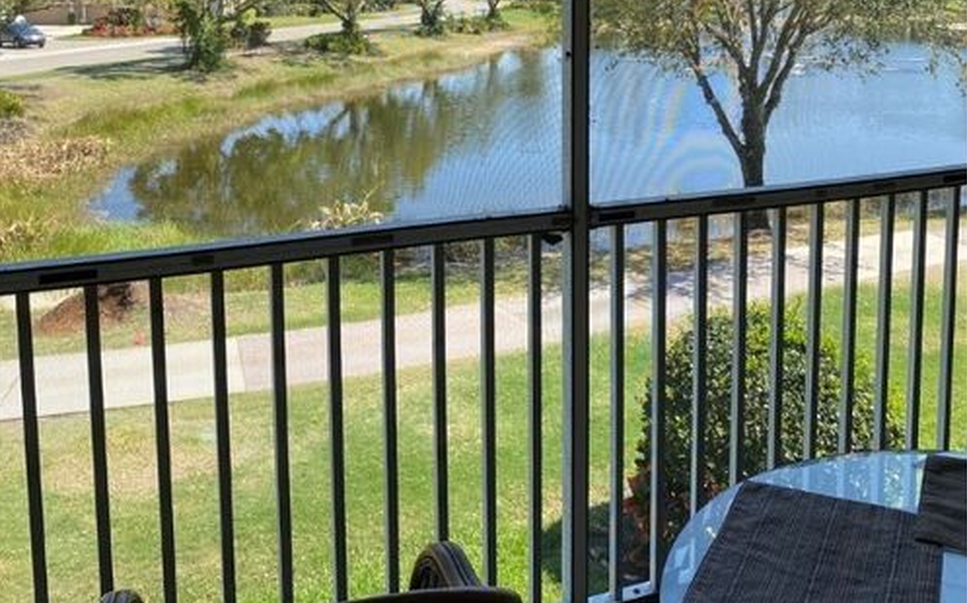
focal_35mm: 37
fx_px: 975
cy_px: 90
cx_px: 483
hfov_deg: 52.8
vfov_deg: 33.1
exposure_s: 1/990
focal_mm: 4.25
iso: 32
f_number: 1.8
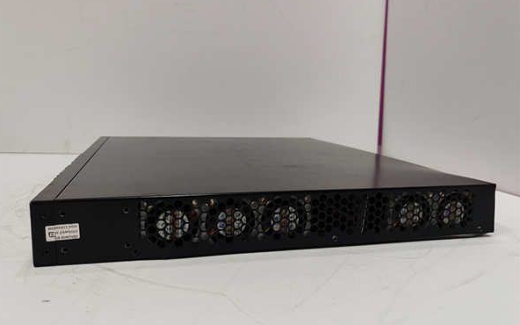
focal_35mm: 29
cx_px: 258
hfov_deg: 64.6
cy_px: 165
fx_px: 411
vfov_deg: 43.1
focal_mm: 5.52
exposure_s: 1/100
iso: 160
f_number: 1.95
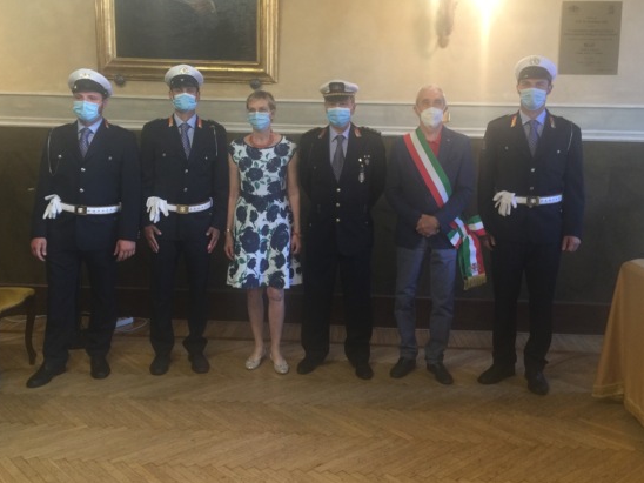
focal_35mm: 36
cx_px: 316
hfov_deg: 51.4
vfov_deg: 39.6
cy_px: 203
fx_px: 670
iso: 80
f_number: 2.2
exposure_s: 1/17
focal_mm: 4.15
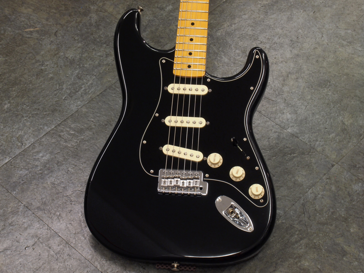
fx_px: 841
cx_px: 182
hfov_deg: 24.4
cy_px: 136
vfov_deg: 18.4
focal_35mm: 80
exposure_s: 1/2
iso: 200
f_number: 14
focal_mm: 40
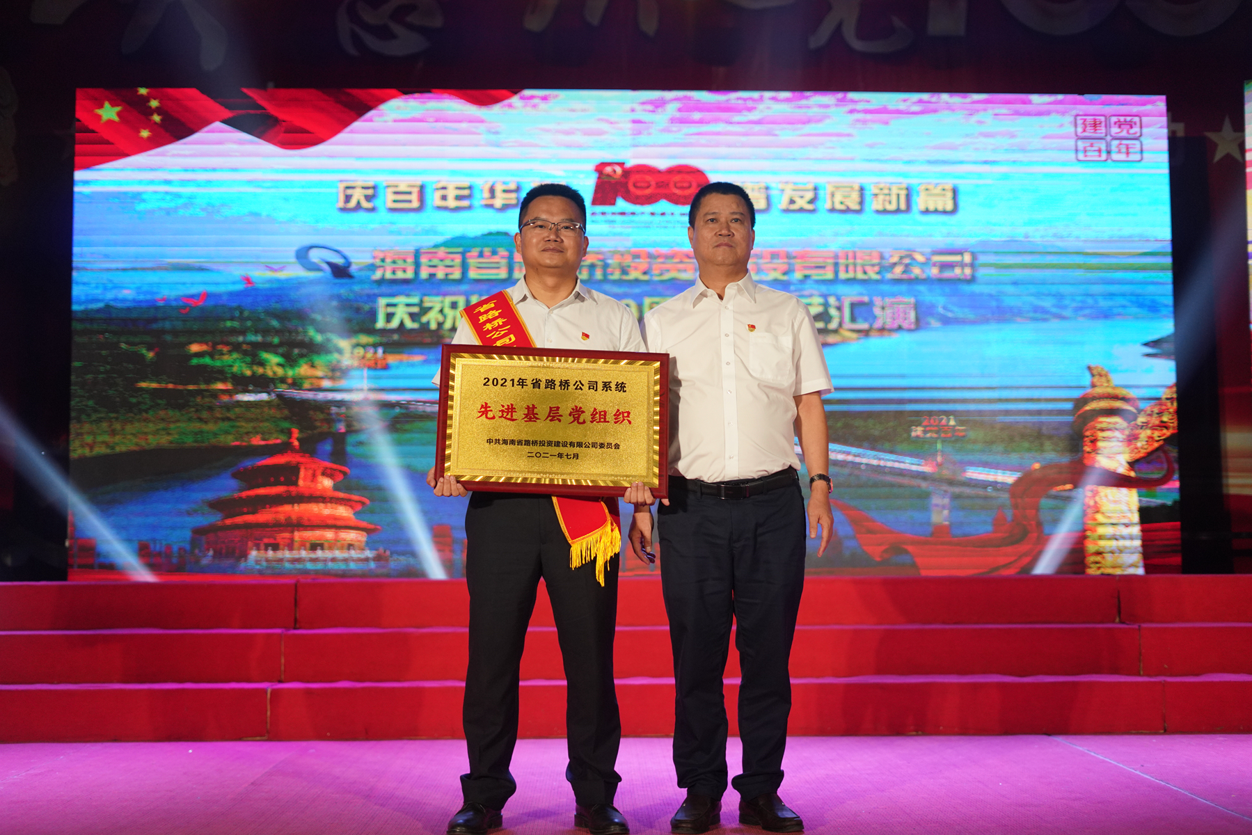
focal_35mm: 50
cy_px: 418
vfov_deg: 27.0
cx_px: 626
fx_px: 1739
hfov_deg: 39.6
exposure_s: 1/1600
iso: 1600
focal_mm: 50
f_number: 1.8
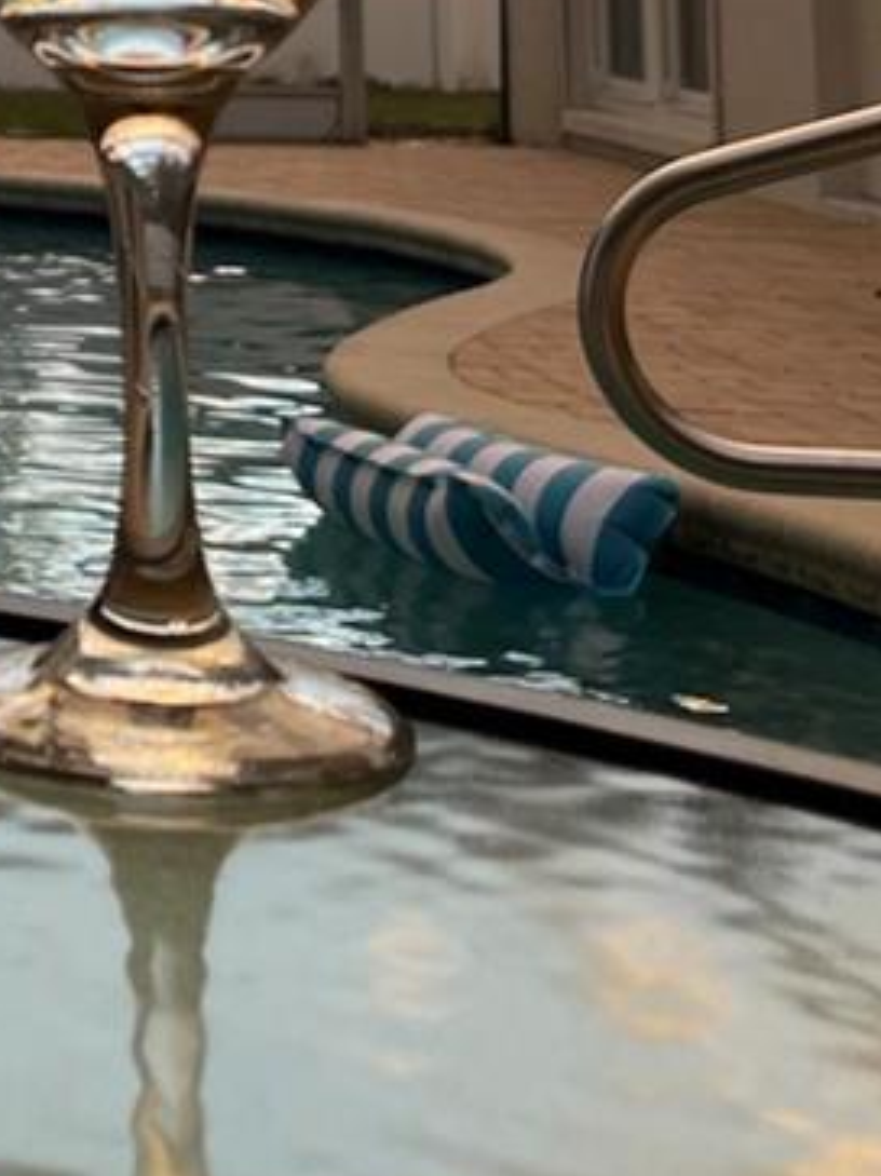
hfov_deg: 15.7
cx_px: -453
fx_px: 2920
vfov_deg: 20.5
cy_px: -421
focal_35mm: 86
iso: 32
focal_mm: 5.1
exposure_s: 1/148
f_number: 1.6
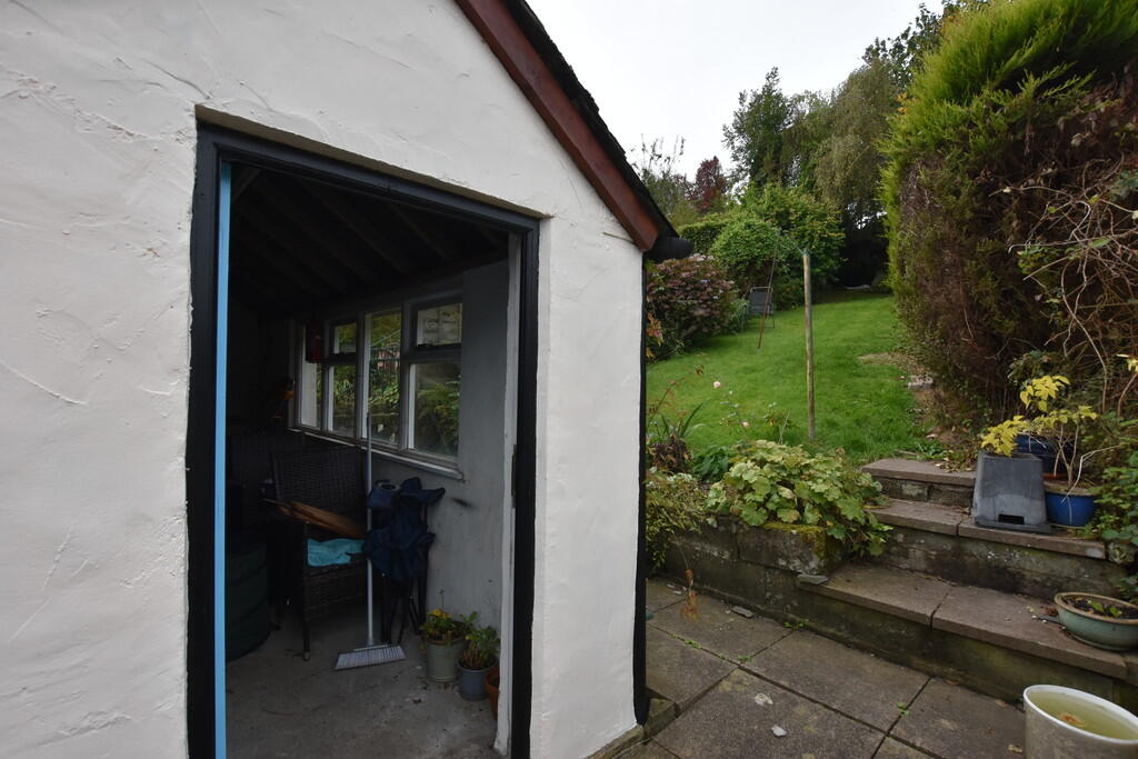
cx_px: 569
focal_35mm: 16
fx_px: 522
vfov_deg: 72.1
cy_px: 380
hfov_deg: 95.0
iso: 500
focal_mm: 11
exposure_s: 1/500
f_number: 8
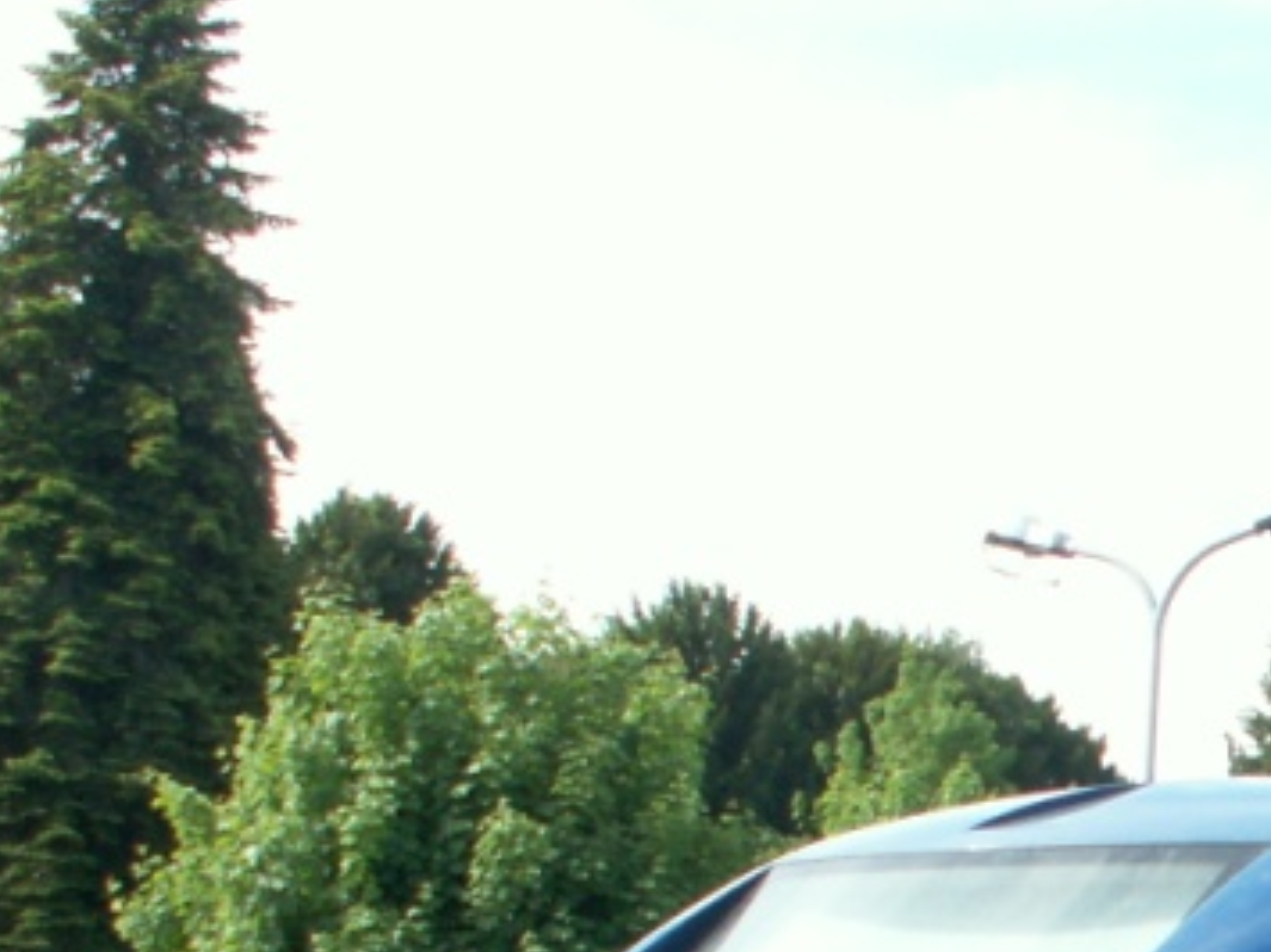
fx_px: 3707
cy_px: 1231
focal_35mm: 101
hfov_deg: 17.9
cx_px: 1744
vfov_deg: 14.1
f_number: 4.5
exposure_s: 1/100
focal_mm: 5.86
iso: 50
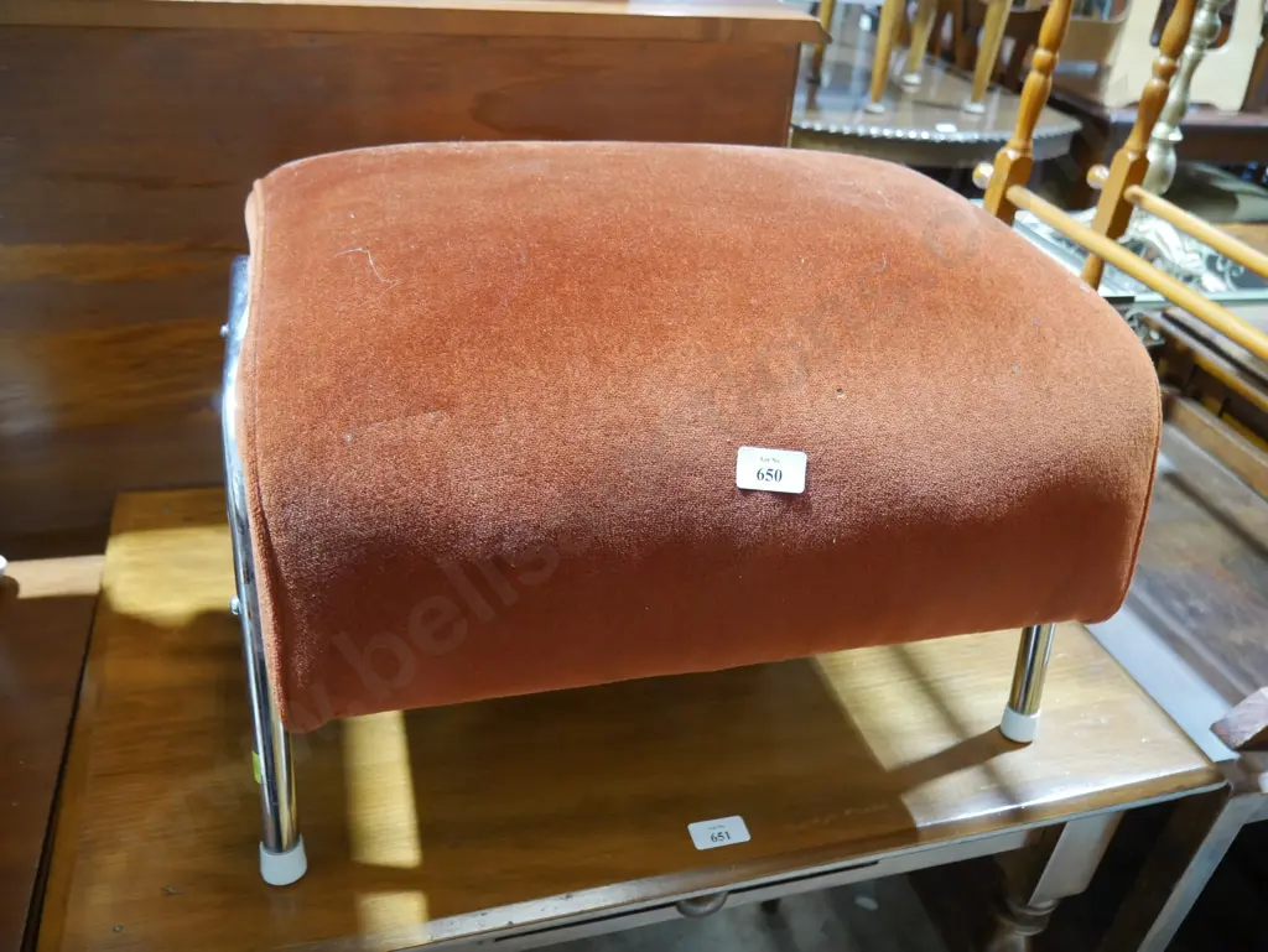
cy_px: 476
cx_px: 634
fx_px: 1026
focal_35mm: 28
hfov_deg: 63.4
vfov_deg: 49.8
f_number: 3.5
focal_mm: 14
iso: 2000
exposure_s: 1/60
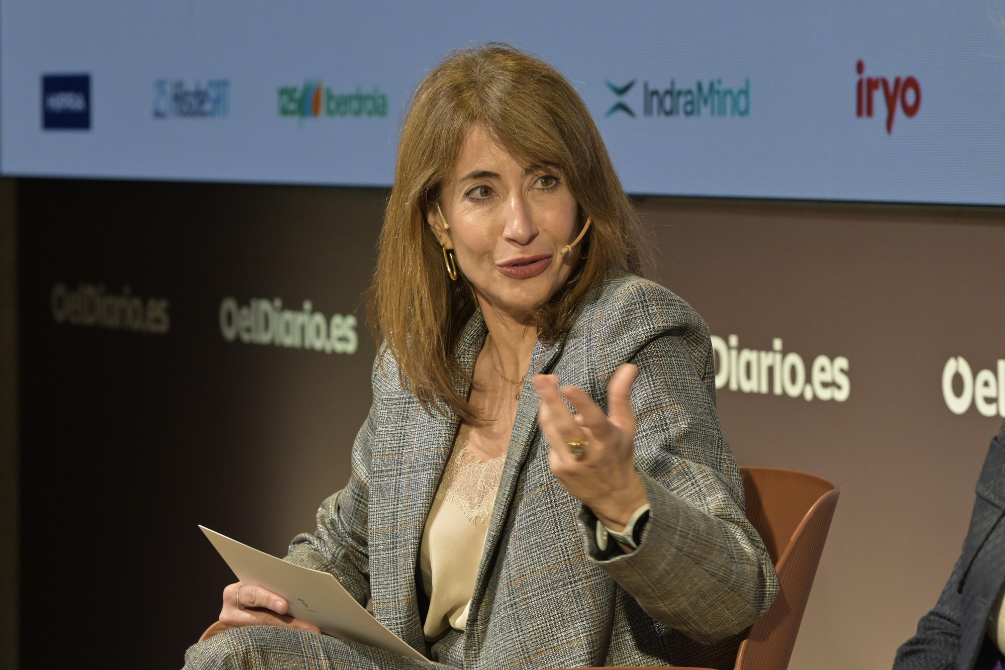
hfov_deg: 11.4
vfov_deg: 7.6
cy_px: 335
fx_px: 5024
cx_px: 502
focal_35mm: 180
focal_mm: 120
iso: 500
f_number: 6.3
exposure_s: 1/100
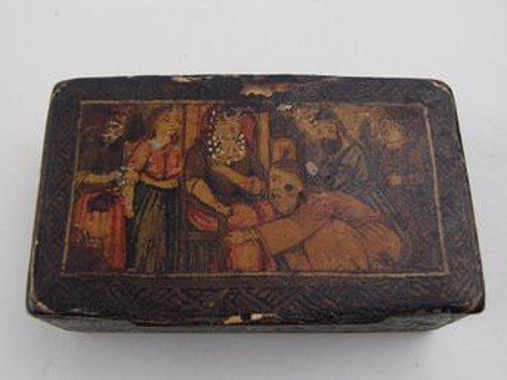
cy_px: 190
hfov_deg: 50.2
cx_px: 254
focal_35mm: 37
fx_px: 542
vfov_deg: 38.6
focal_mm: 6.64
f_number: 4.7
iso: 400
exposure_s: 1/160
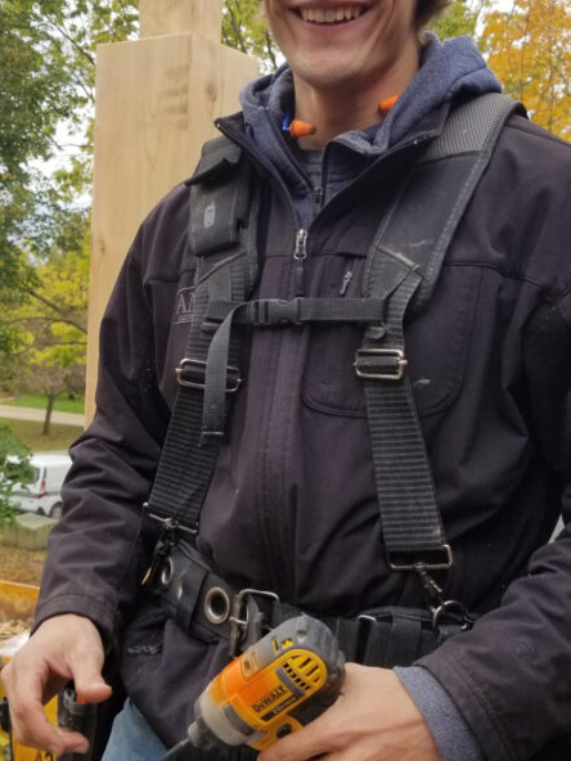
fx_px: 990
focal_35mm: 45
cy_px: 356
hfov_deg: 32.1
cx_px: 229
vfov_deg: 42.1
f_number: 1.7
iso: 50
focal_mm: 4.3
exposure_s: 1/602
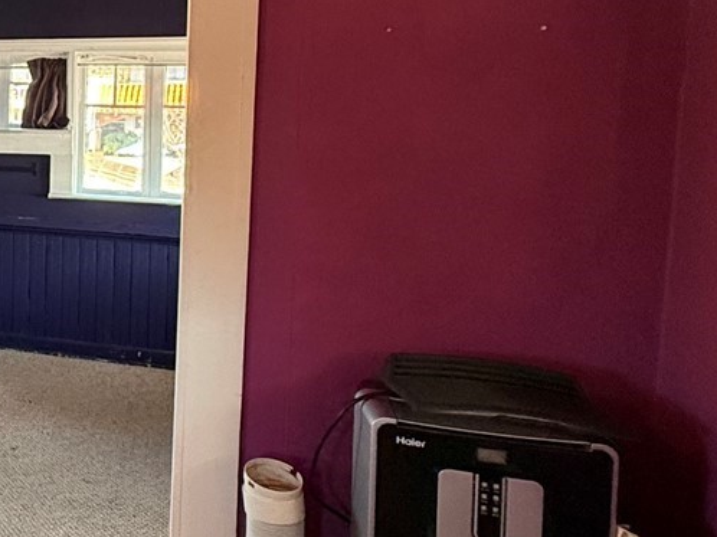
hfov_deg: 31.8
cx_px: -223
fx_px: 932
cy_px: 147
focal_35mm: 45
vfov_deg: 31.7
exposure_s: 1/60
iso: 400
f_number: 2.2
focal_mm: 2.22
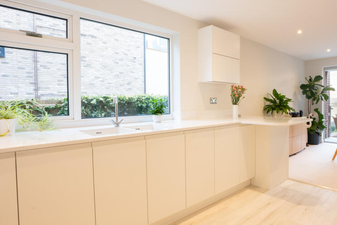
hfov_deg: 78.0
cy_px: 110
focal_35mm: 22
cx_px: 196
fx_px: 206
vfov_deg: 57.2
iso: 200
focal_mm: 16
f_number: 11
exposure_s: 1/15
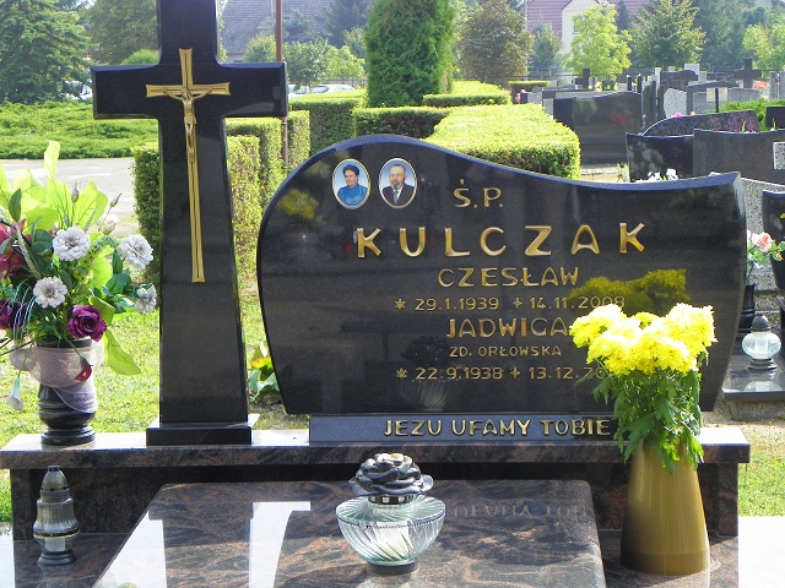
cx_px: 392
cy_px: 294
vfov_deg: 16.1
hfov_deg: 21.3
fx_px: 2086
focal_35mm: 92
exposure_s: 1/160
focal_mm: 16.4
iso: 64
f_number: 4
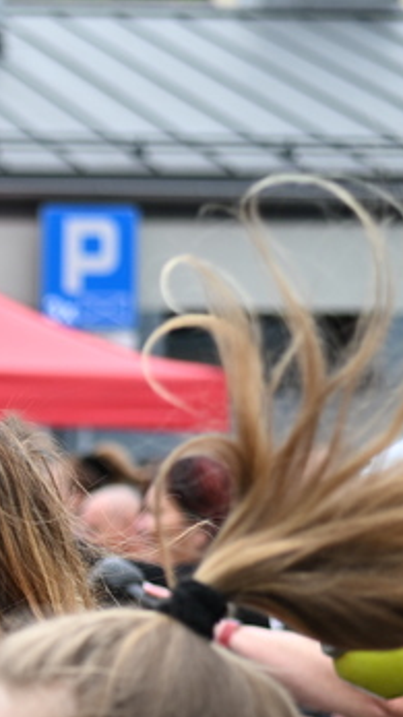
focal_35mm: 181
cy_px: 678
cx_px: -752
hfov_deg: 6.2
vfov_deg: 11.8
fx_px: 3441
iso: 320
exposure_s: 1/2000
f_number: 2.5
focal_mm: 50
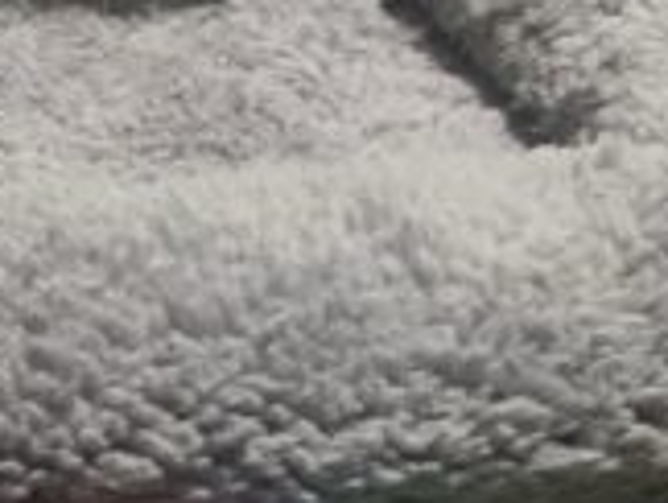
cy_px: -132
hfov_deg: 15.0
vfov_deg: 11.8
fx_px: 2377
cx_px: -293
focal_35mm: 123
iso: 320
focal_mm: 4.25
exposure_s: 1/60
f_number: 1.8
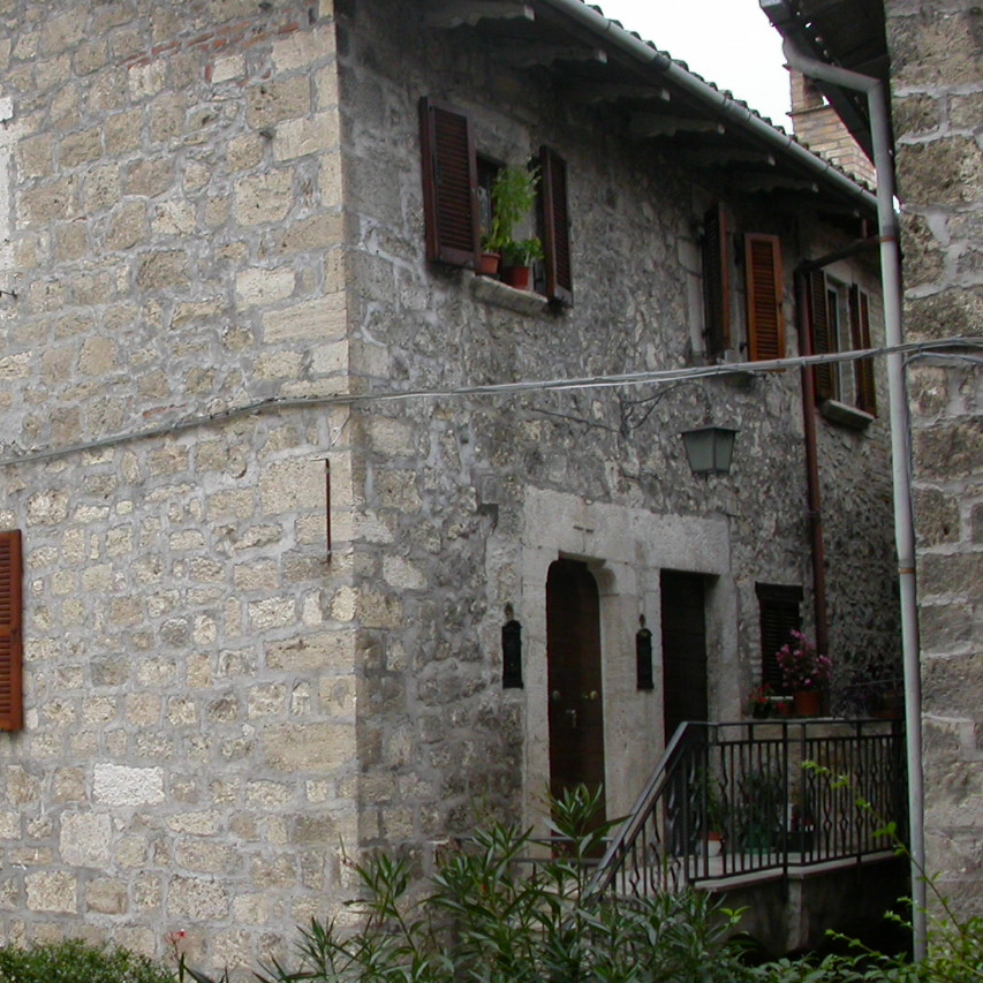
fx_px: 2024
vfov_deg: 27.3
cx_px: 128
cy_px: 559
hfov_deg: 26.5
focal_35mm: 63
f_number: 5.3
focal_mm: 7.85
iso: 100
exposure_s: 1/209
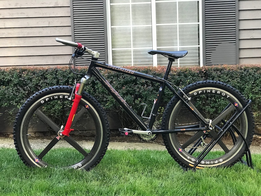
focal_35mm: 57
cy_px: 98
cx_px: 130
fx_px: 430
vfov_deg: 25.7
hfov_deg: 33.8
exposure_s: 1/60
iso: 100
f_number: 2.8
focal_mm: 6.6
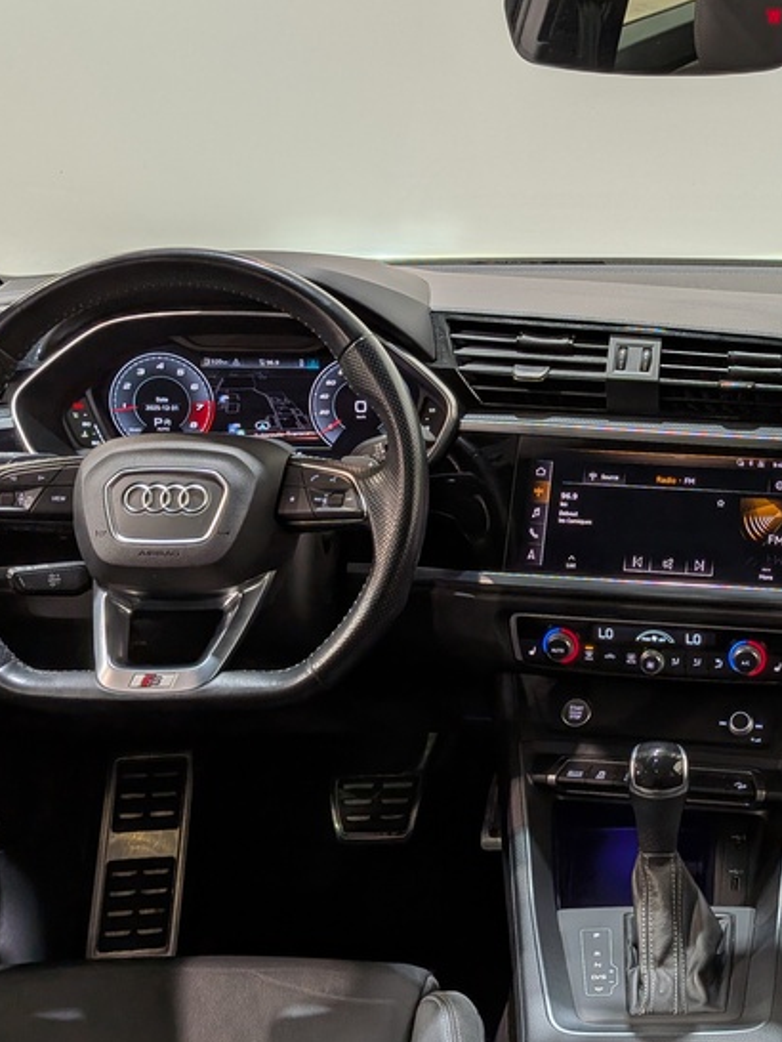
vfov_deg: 42.0
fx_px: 1354
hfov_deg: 31.0
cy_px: 473
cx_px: 677
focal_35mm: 45
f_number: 1.7
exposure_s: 1/152
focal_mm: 4.53
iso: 26
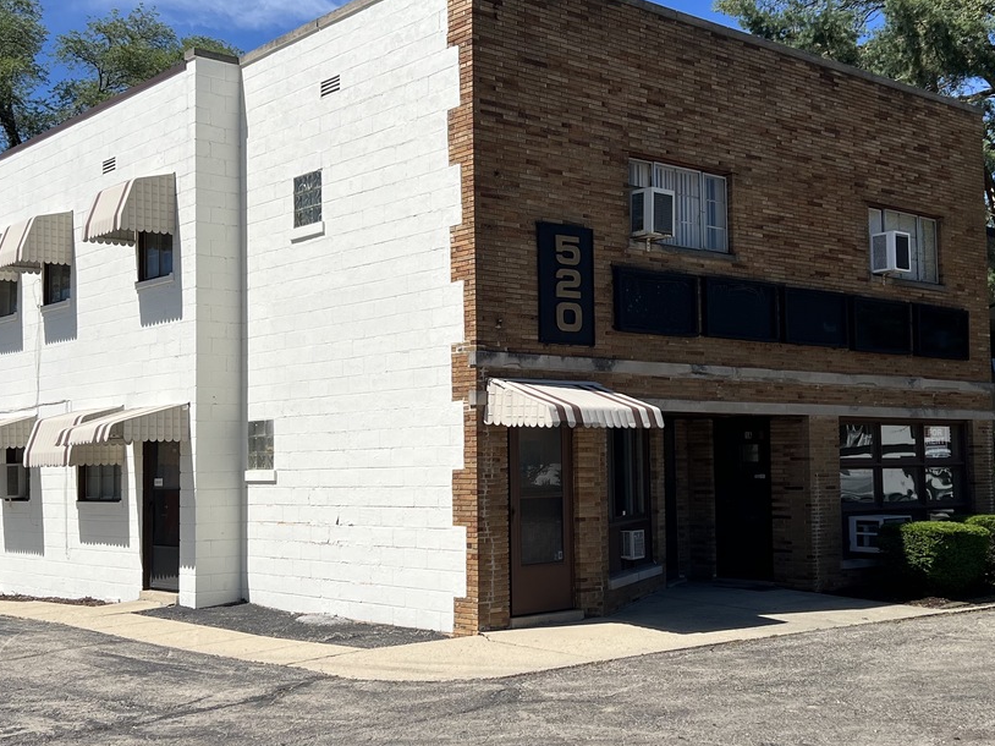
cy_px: 377
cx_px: 531
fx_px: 1322
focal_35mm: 46
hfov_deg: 41.2
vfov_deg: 31.5
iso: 50
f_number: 1.5
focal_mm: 5.7
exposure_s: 1/6993
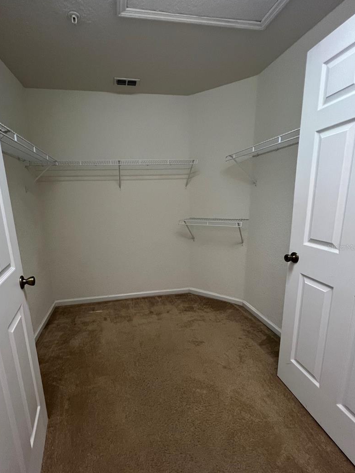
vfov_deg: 98.1
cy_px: 247
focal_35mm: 15
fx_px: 205
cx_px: 155
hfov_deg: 81.4
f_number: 1.8
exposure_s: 1/60
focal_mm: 1.57
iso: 320
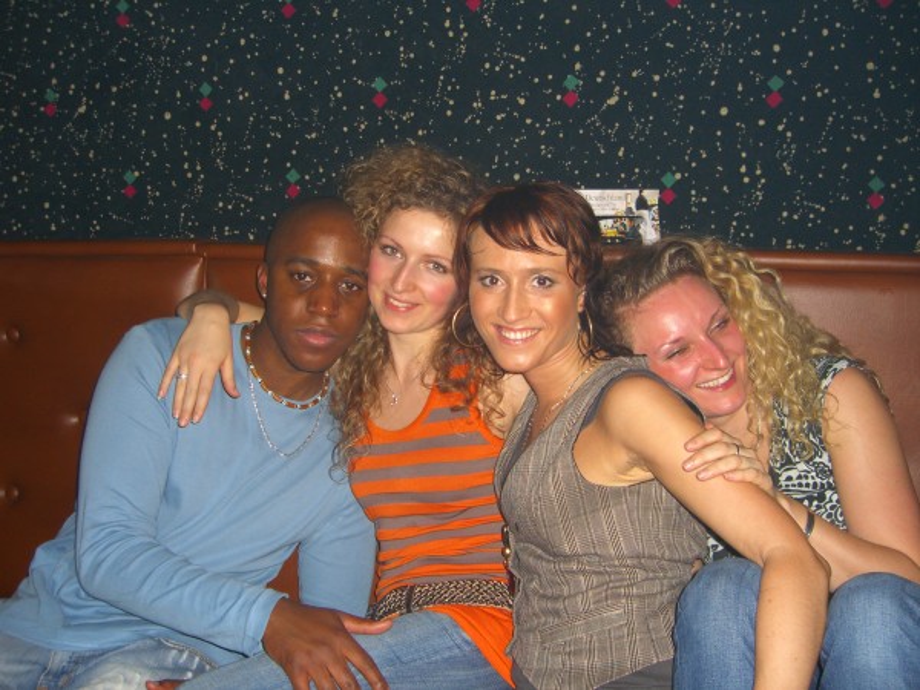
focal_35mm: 38
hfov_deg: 49.0
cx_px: 460
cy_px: 345
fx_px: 1010
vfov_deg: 37.7
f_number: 2.8
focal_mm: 7.9
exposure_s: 1/60
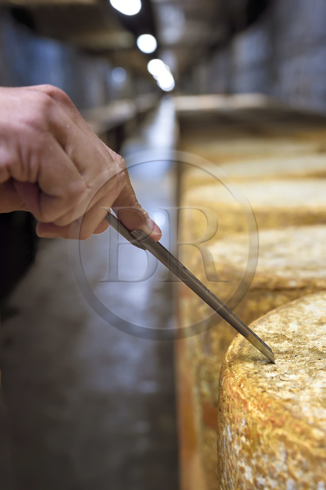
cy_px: 245
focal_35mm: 55
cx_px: 163
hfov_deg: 24.6
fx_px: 748
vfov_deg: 36.3
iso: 1600
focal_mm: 55
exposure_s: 1/20
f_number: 6.3
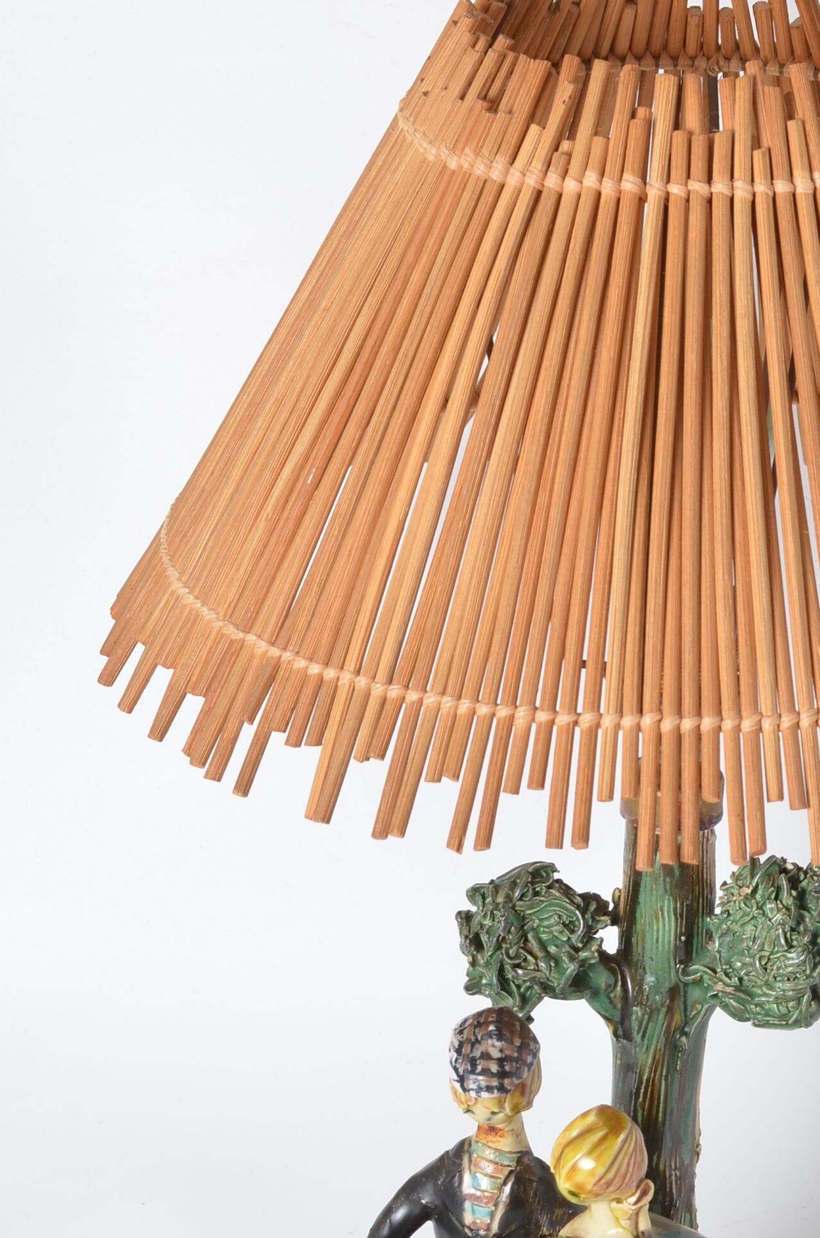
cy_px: 1020
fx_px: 4907
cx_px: 609
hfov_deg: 9.5
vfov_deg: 14.3
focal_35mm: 143
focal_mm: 50
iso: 100
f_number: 11
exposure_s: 1/125
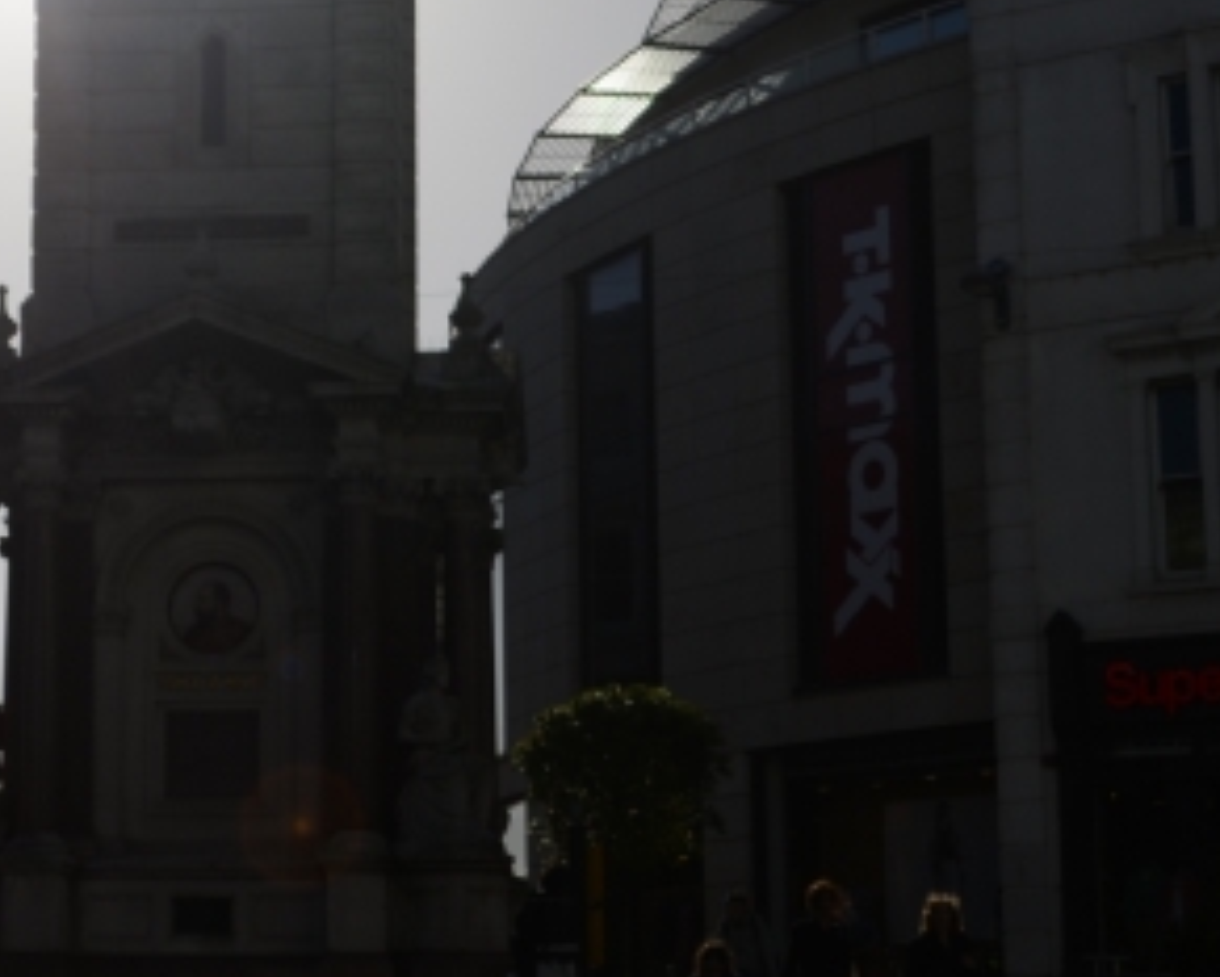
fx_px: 3215
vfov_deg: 17.3
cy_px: 440
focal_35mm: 89
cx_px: 226
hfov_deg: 21.2
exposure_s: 1/6400
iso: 100
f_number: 3.5
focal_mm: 18
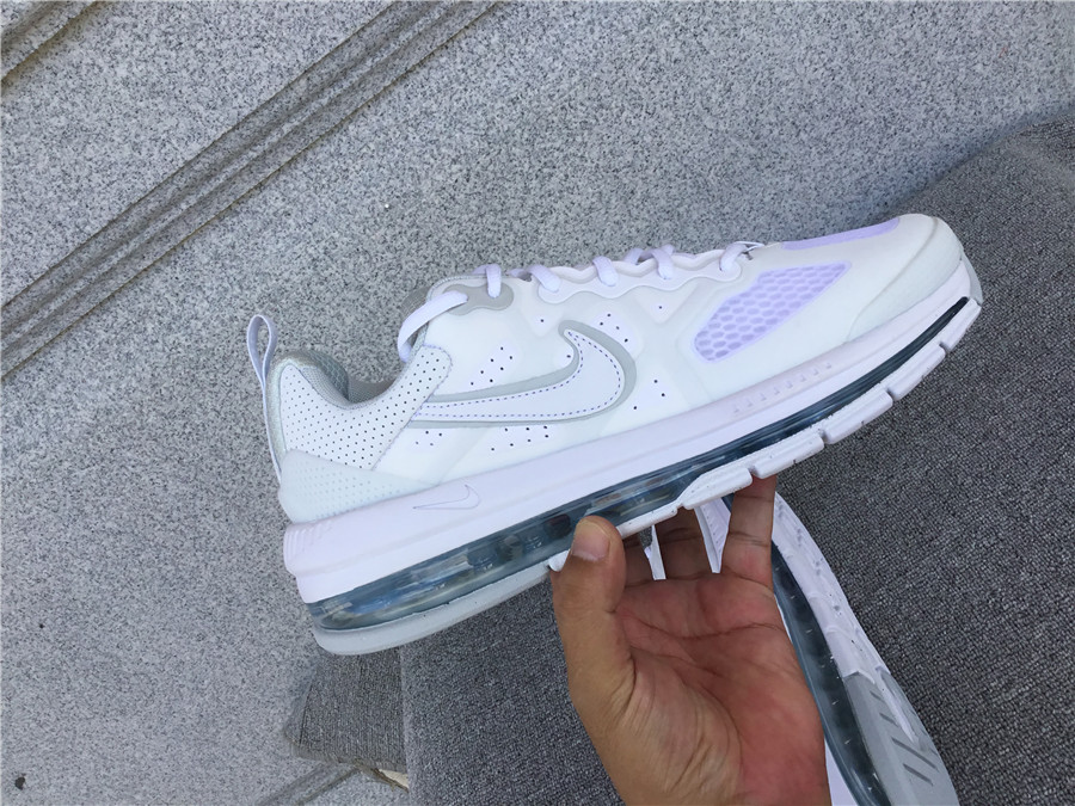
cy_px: 403
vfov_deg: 45.4
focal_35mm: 31
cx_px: 538
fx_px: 963
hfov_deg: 58.4
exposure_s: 1/473
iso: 25
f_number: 2.4
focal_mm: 3.3
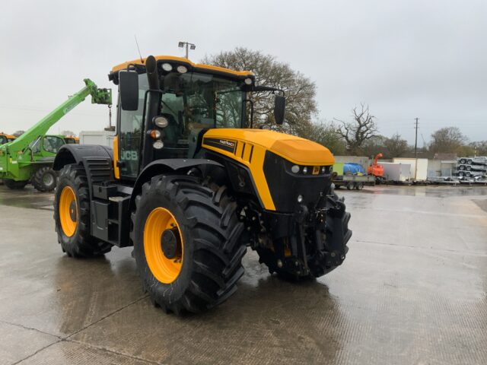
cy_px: 182
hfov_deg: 61.7
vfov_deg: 48.2
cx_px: 244
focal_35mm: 29
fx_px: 408
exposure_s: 1/63
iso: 64
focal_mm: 3
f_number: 1.8
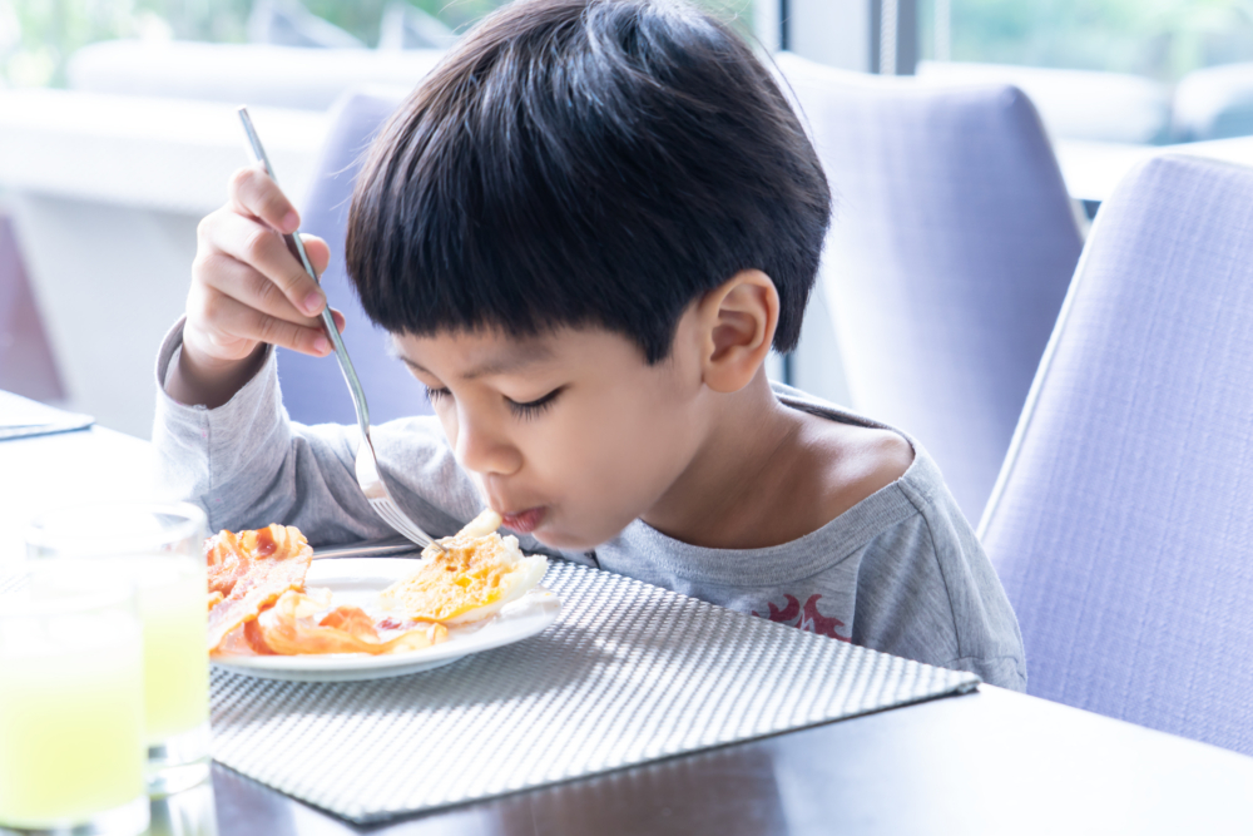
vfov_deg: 15.4
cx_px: 626
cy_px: 418
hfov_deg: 22.9
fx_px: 3098
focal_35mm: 89
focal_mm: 89
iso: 400
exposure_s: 1/40
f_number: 5.6
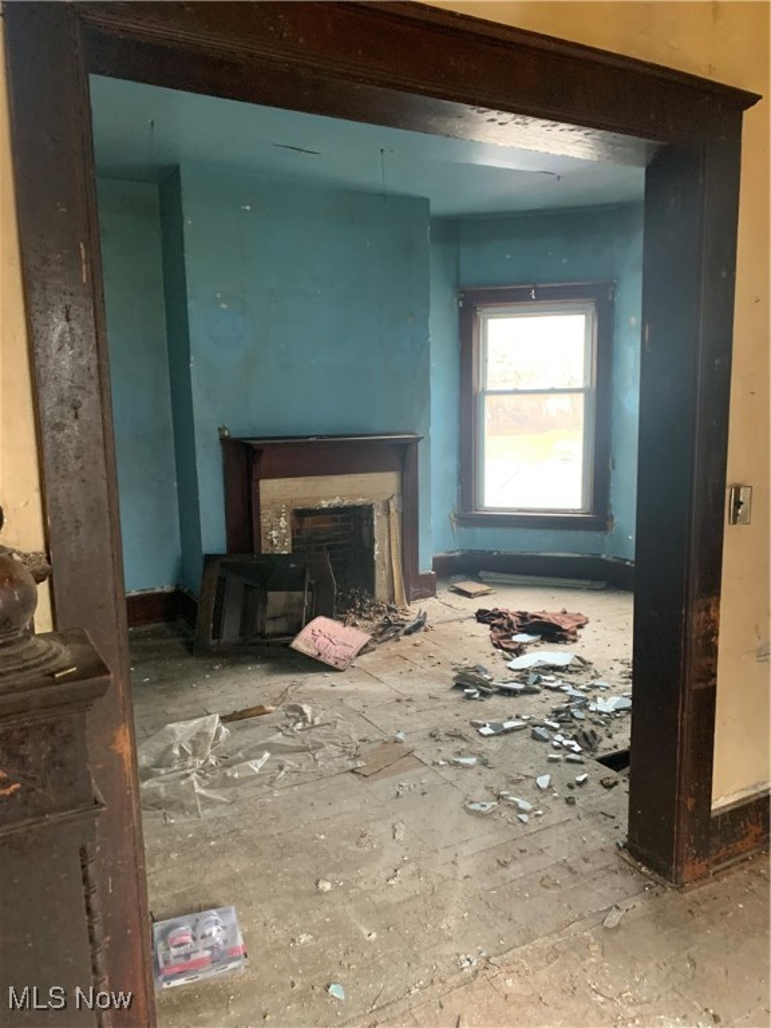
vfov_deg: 67.3
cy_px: 514
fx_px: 772
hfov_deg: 53.1
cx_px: 386
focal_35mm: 26
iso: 400
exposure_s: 1/40
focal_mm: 4.25
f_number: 1.8
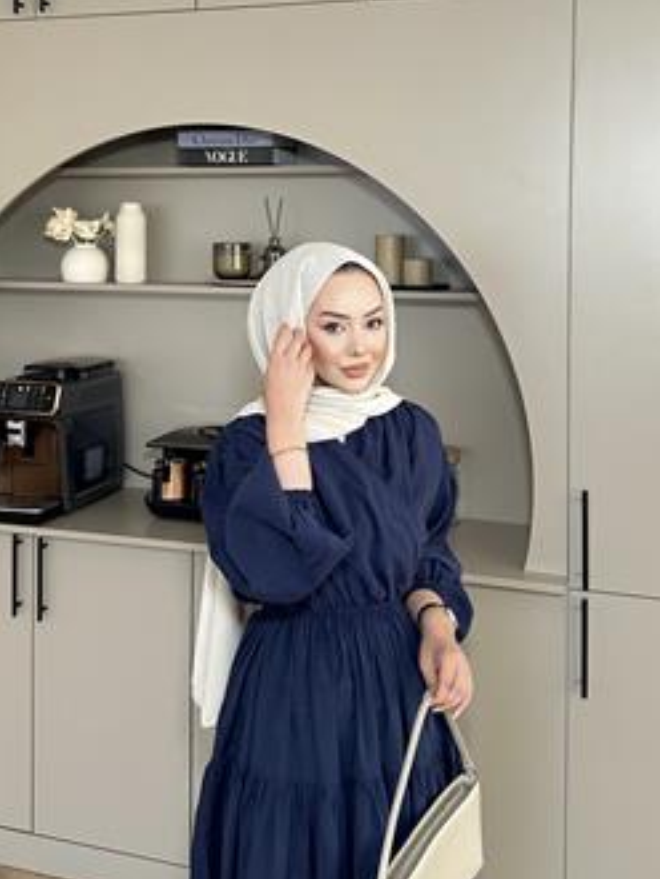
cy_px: 459
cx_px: 319
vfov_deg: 59.9
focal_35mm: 30
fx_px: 762
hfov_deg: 46.8
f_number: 1.78
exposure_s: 1/121
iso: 160
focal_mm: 6.86
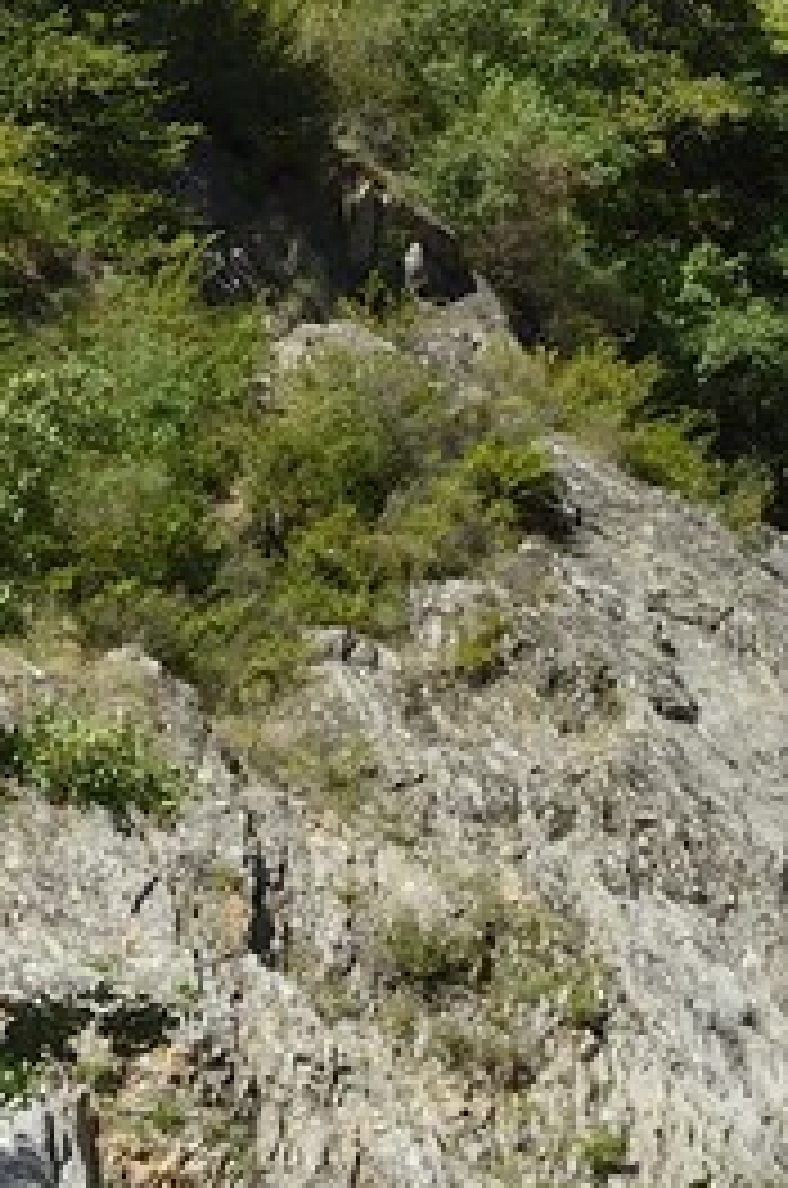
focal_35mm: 176
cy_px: -896
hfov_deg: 7.5
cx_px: 1529
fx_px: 5801
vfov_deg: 11.0
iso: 200
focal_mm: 29
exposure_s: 1/200
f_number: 13
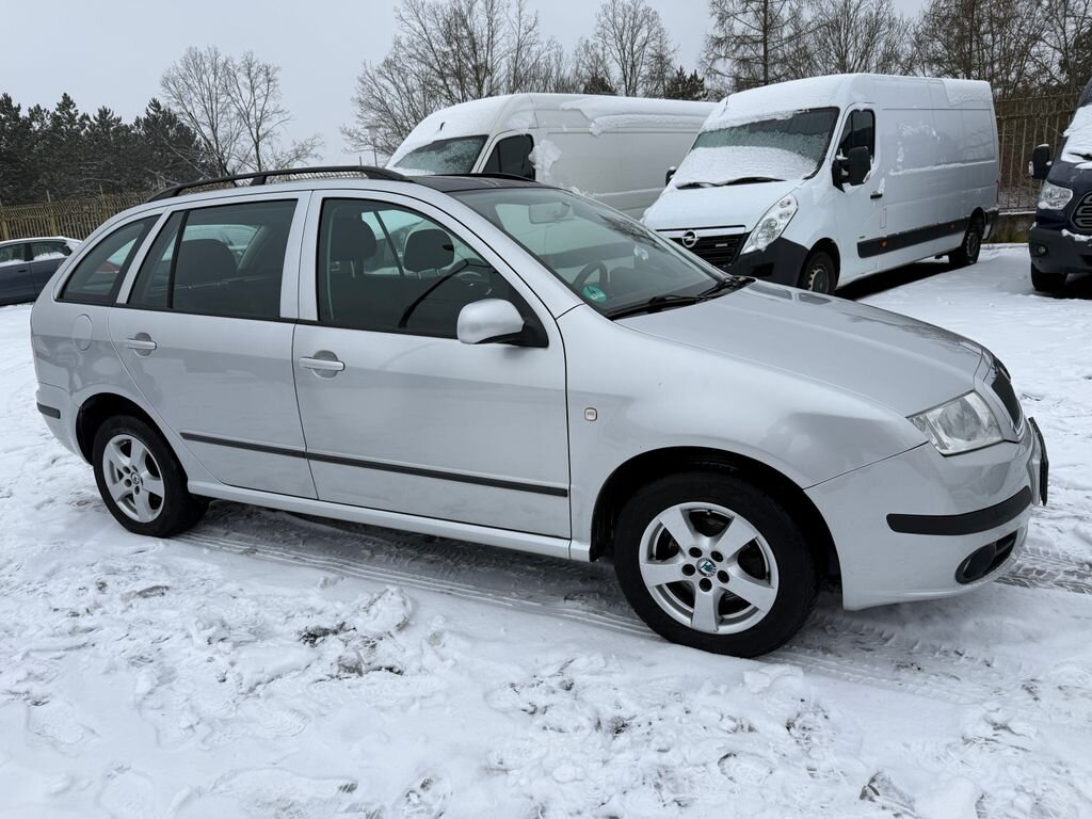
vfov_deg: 56.8
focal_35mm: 24
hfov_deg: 71.6
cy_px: 410
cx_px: 546
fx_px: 757
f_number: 1.78
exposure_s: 1/868
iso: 80
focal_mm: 6.76
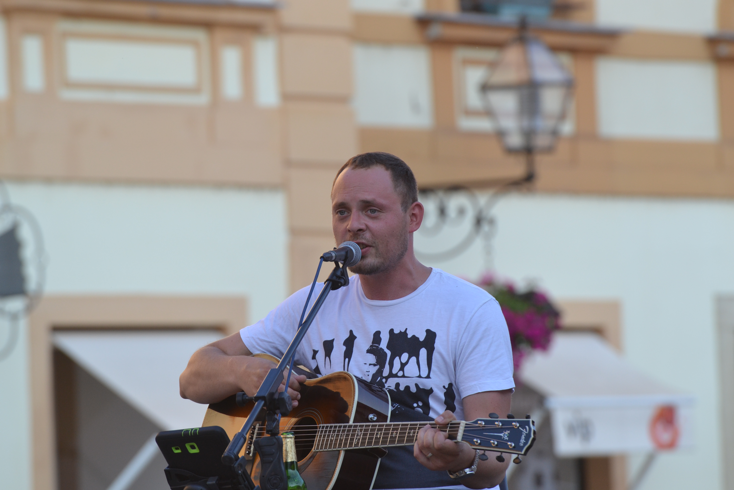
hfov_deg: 6.9
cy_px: 245
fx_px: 6116
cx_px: 367
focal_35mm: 300
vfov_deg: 4.6
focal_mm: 200
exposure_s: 1/500
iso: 400
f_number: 5.6
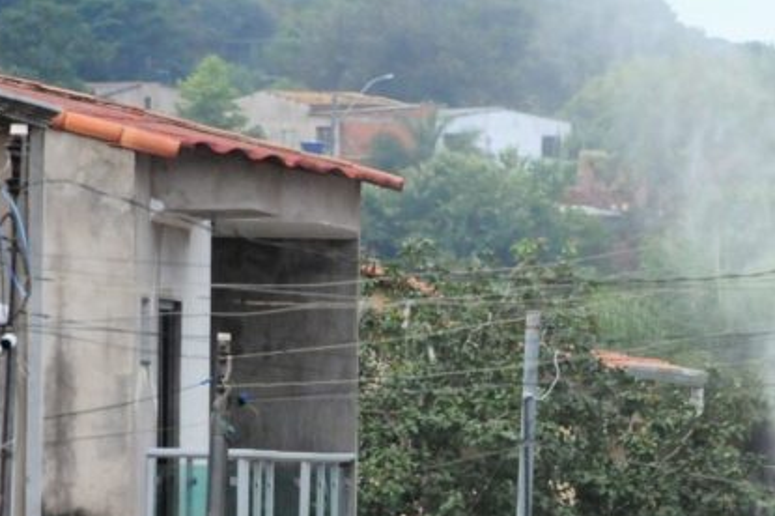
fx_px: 16606
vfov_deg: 1.8
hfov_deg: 2.7
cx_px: 431
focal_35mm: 772
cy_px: 571
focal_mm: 200
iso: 1250
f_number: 5
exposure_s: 1/400
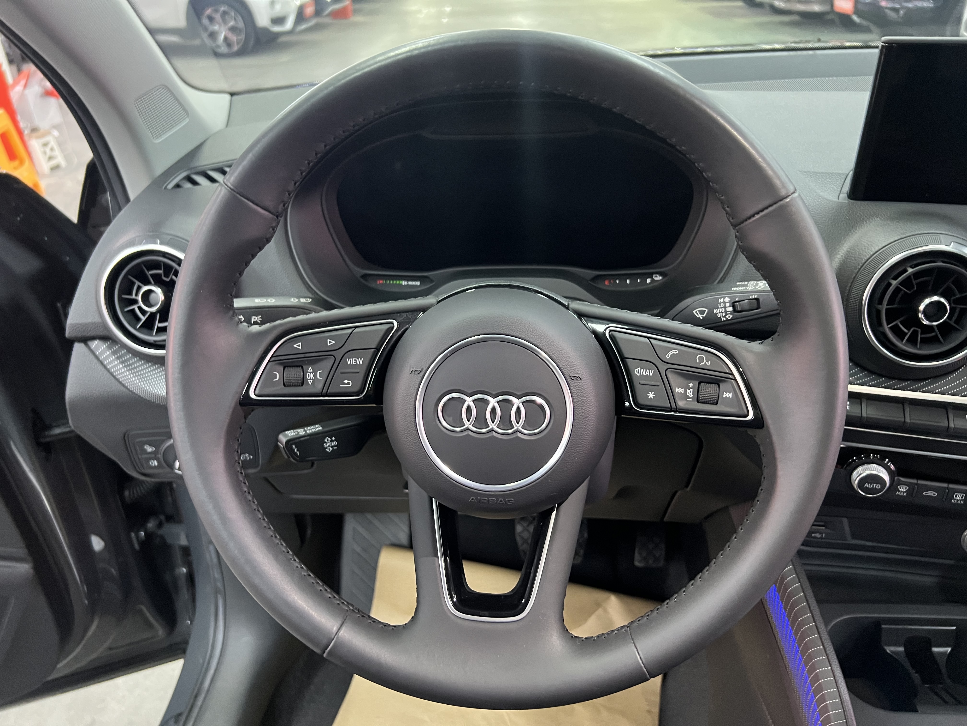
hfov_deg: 67.3
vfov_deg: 53.1
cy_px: 363
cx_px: 484
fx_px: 726
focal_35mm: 26
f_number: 1.5
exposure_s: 1/33
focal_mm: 5.7
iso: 500
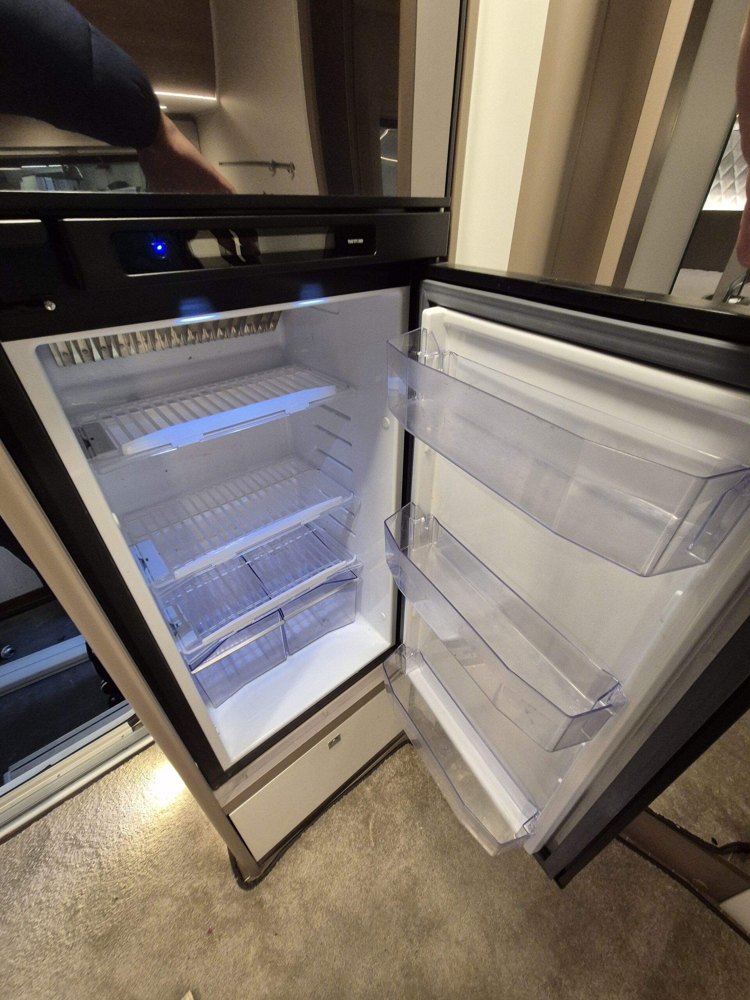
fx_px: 376
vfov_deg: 106.2
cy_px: 500
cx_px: 375
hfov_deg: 89.9
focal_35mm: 13
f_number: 2.2
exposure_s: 1/50
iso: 400
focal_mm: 2.2
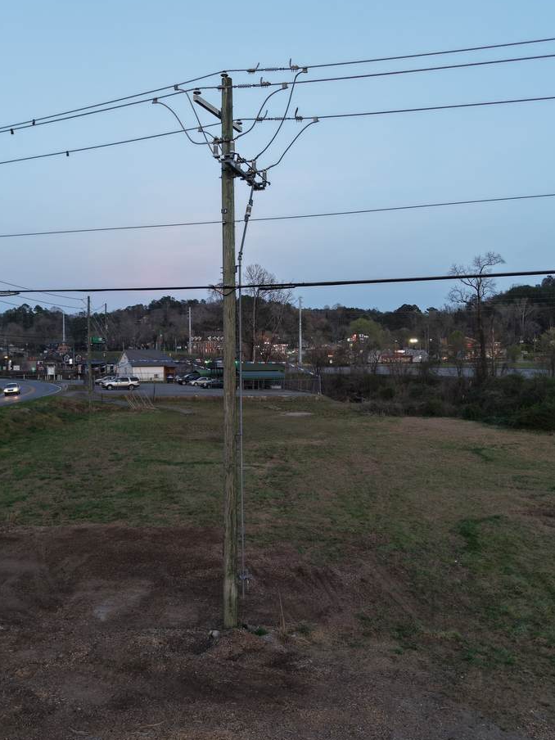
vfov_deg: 53.9
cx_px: 246
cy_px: 357
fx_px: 727
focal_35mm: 34
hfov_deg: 41.7
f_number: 1.8
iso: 130
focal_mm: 8.67
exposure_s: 1/50
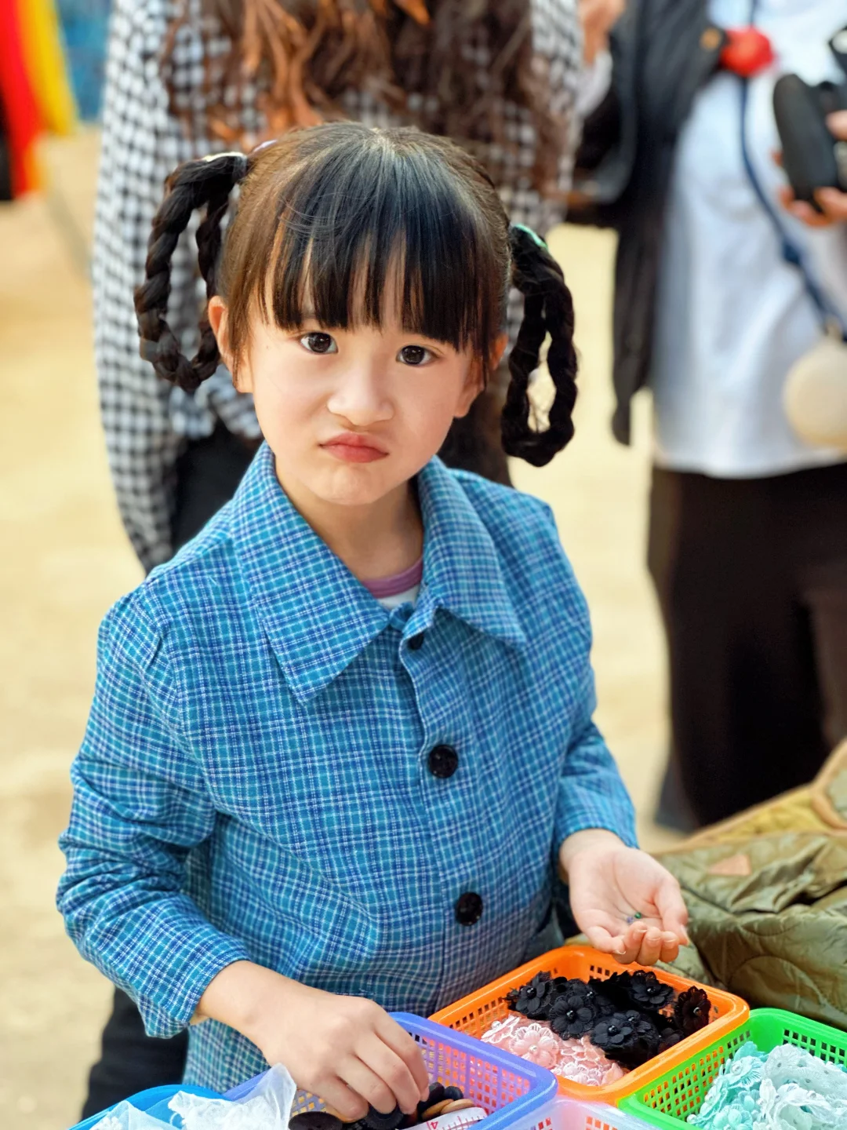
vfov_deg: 25.3
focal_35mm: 77
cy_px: 565
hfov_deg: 19.1
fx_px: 2512
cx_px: 424
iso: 160
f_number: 2.8
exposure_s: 1/121
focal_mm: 9
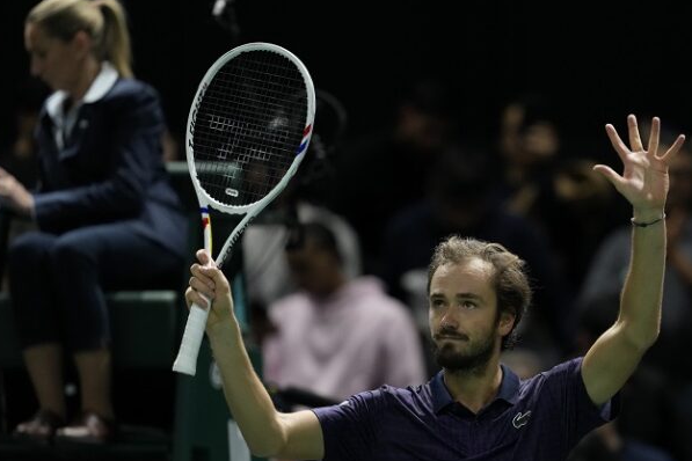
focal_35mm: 432
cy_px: 309
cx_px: 465
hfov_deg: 4.8
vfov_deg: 3.2
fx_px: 8303
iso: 3200
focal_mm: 300
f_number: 2.8
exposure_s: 1/1250
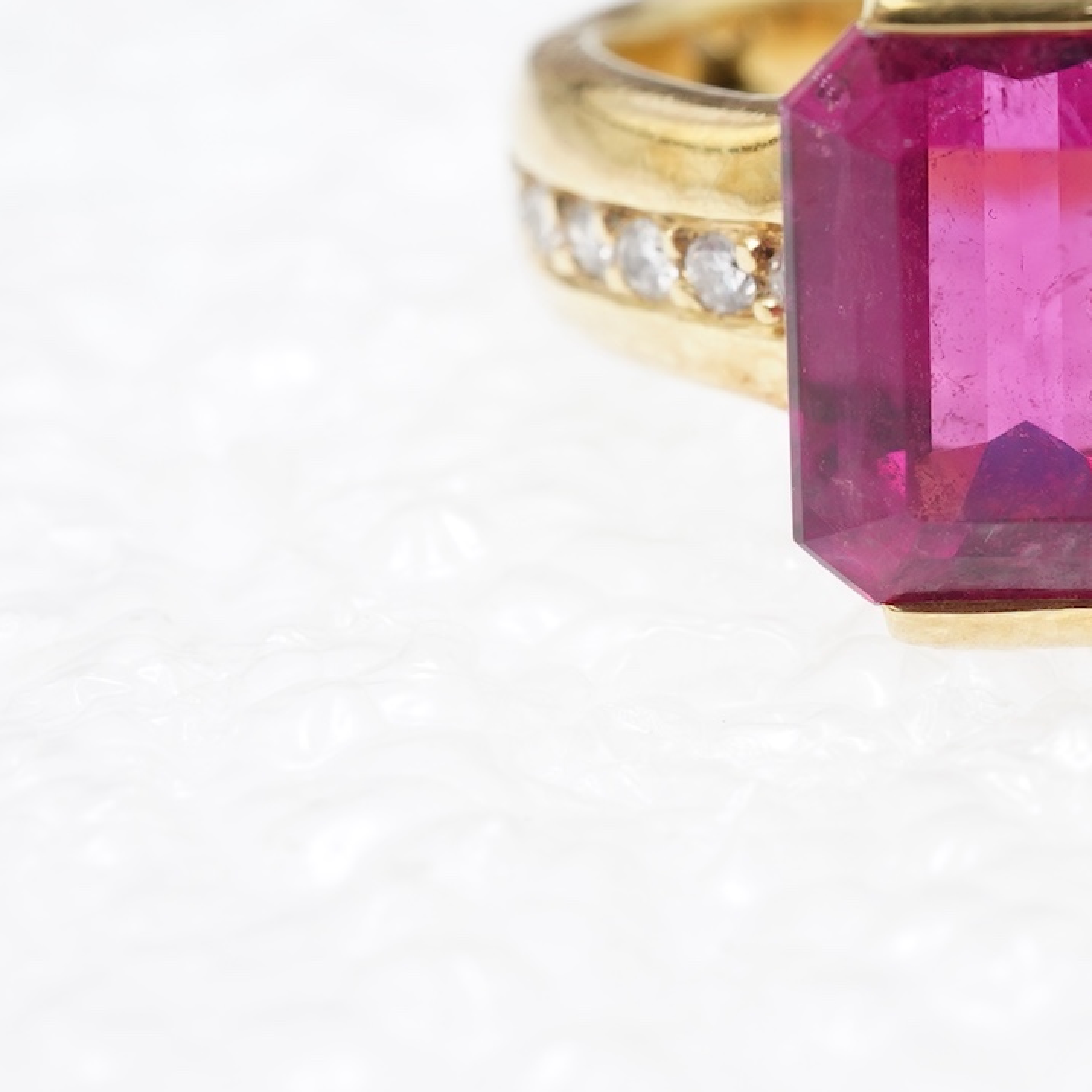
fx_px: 3426
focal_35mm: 96
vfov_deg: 18.0
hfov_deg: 17.7
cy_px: 346
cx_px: 1096
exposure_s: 1/125
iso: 640
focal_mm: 30
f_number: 18
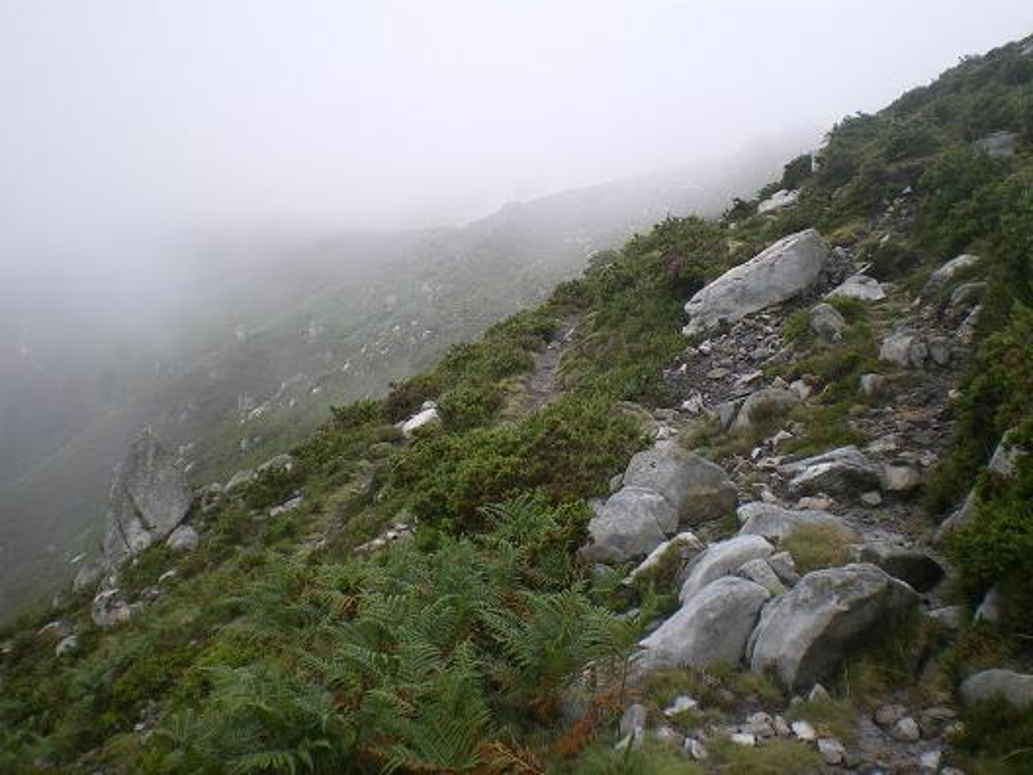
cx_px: 516
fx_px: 1134
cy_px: 388
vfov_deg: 37.7
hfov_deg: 49.0
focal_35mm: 38
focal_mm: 6.3
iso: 64
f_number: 4.6
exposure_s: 1/100
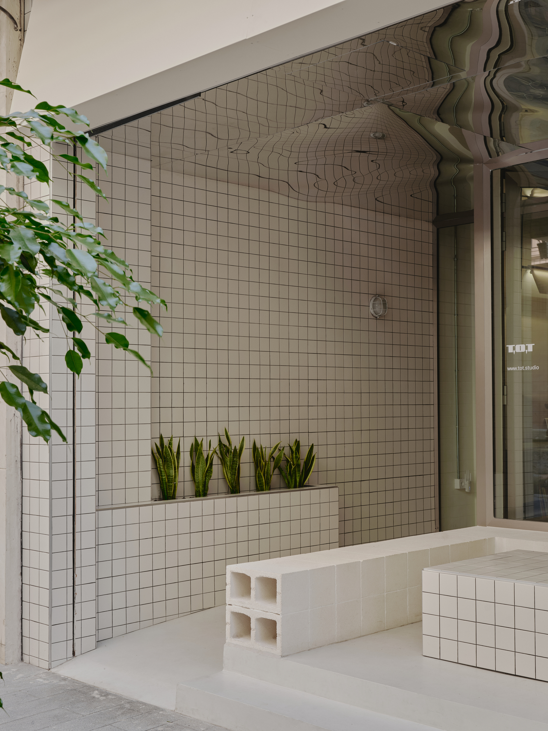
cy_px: 366
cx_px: 274
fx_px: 1013
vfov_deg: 39.7
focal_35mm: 48
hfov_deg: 30.3
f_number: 14
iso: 100
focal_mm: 60.7
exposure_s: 1/5
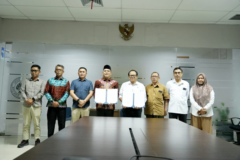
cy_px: 80
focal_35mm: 29
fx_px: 193
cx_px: 120
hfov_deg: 63.7
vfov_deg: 44.9
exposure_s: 1/100
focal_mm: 29
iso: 4000
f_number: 4
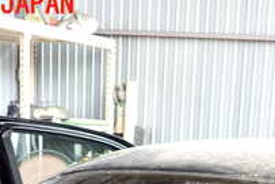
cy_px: 292
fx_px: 704
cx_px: 234
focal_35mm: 92
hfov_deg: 21.7
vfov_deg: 13.8
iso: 100
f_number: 2.3
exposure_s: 1/100
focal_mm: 5.4
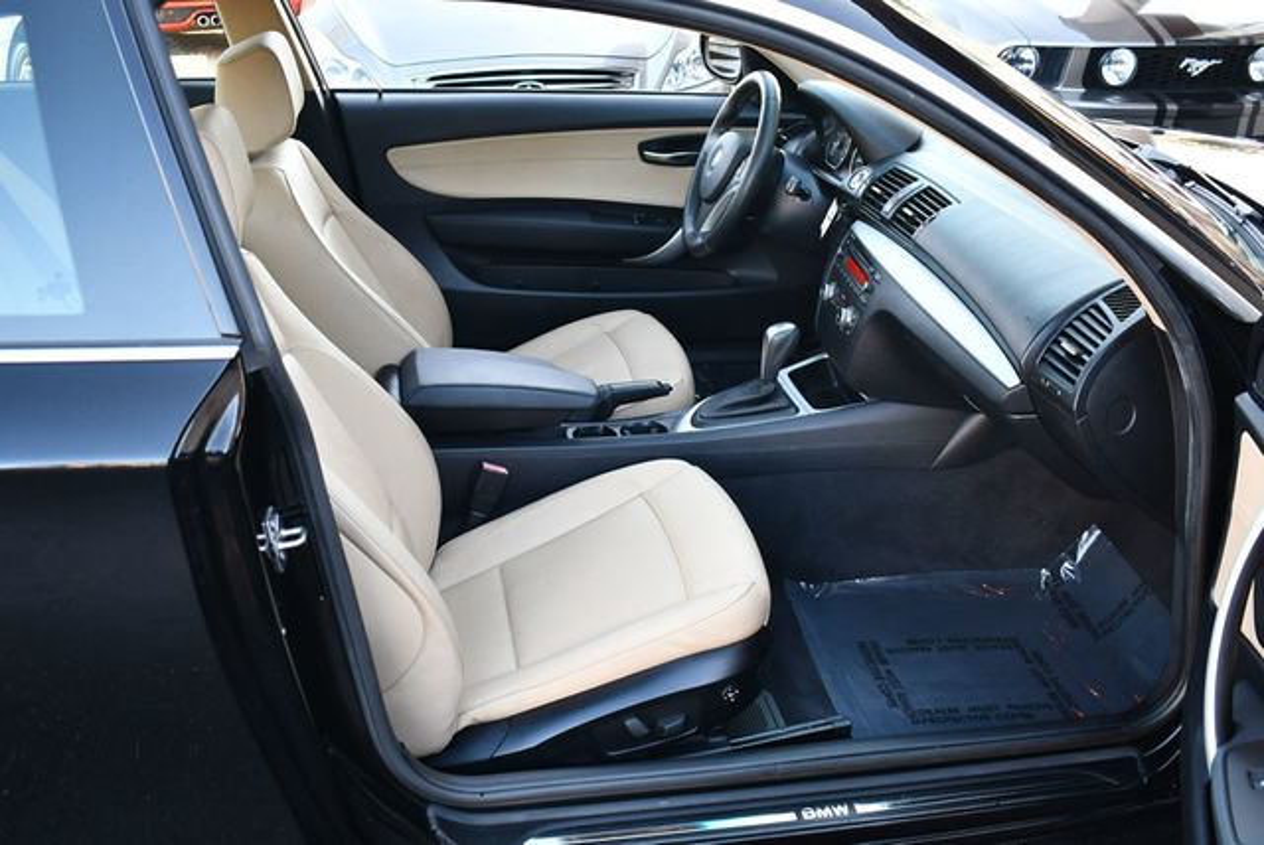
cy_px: 422
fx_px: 1265
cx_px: 632
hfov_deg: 53.1
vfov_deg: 36.9
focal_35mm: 36
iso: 800
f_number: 3.5
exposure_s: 1/250
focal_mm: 18
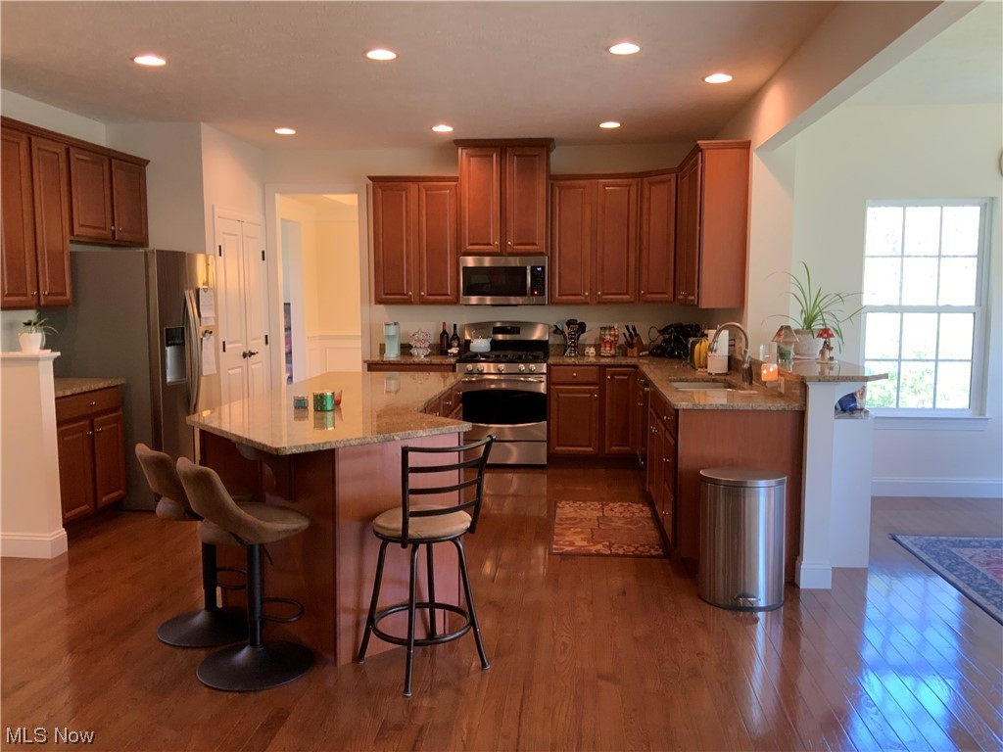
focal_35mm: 29
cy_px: 376
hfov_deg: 61.7
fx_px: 840
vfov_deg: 48.2
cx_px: 502
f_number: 1.8
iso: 125
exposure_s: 1/60
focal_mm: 3
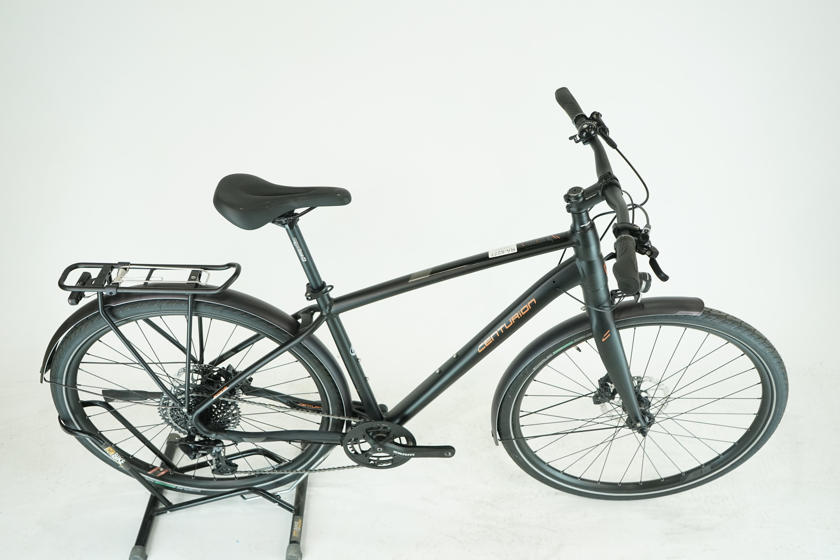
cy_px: 280
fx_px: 723
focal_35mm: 31
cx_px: 420
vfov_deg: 42.3
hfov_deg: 60.3
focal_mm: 31
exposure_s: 1/200
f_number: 5.6
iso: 1600
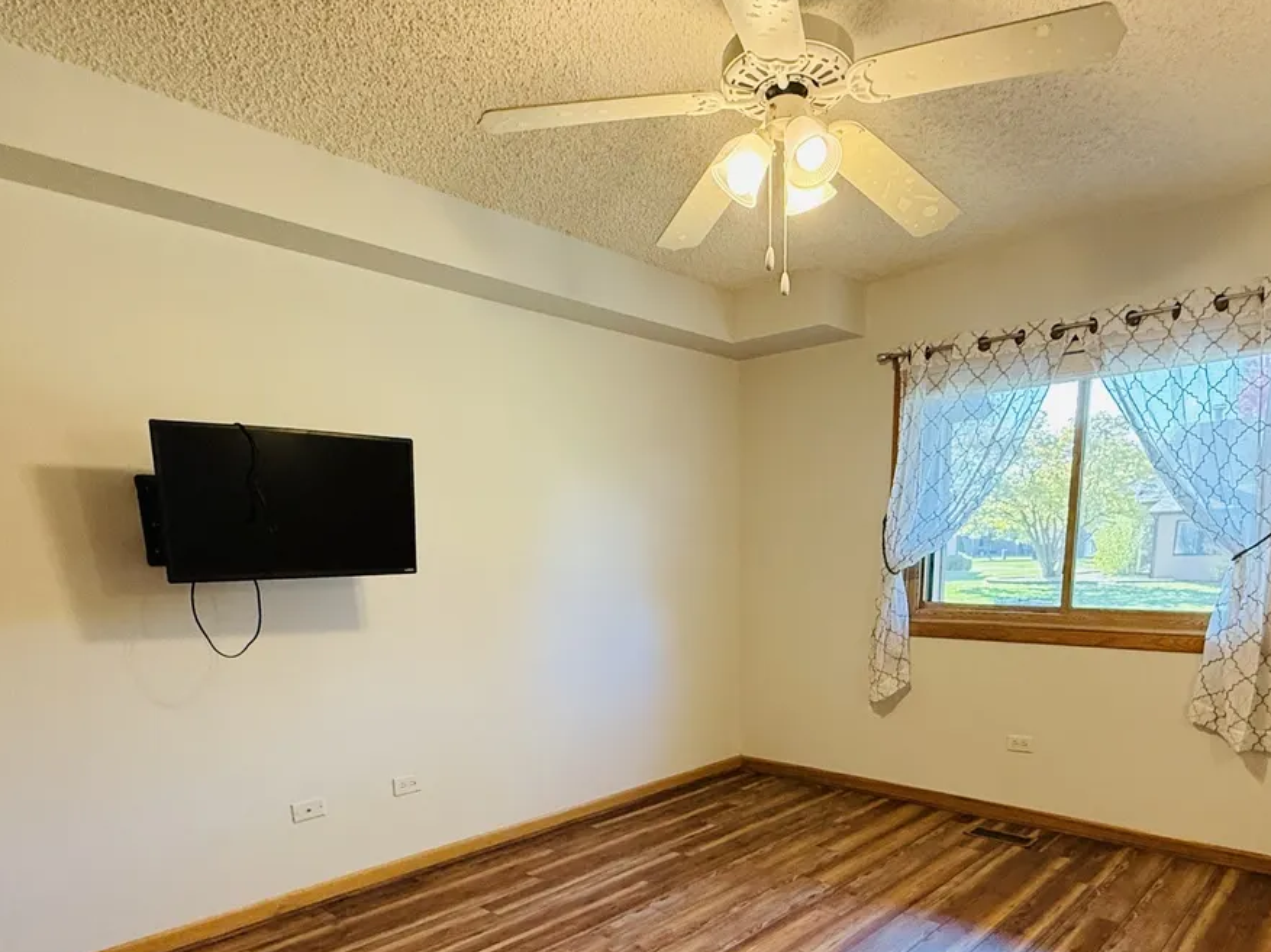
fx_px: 844
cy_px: 725
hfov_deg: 73.8
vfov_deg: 55.7
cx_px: 694
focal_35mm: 23
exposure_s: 1/120
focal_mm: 2.22
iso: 500
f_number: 2.2
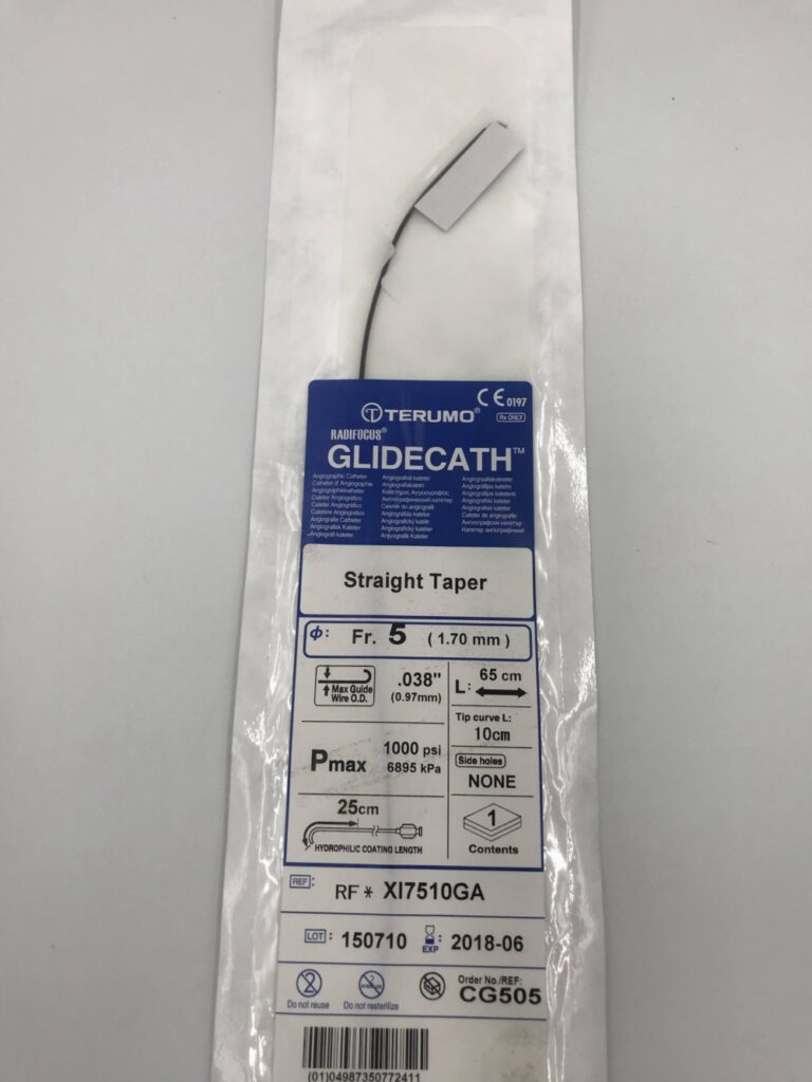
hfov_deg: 49.7
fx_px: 876
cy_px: 541
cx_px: 406
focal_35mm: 28
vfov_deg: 63.4
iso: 20
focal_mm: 3.99
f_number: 1.8
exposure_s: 1/184
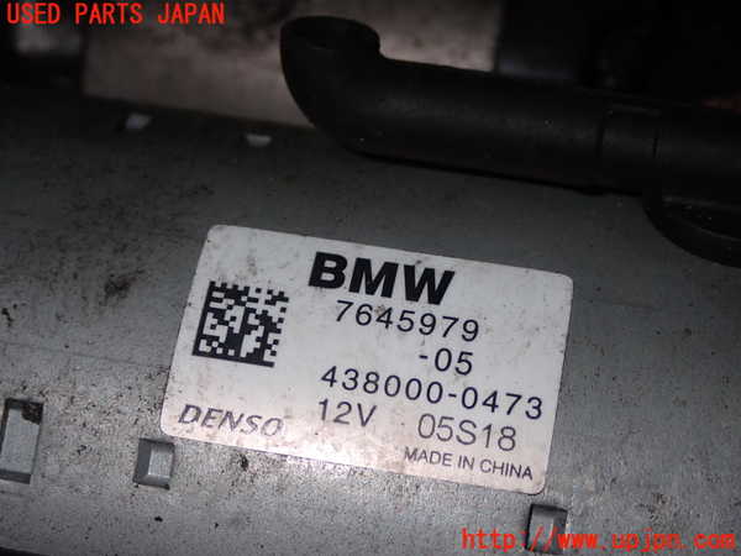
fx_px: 1520
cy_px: 278
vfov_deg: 20.7
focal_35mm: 71
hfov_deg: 27.4
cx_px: 370
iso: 200
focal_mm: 12.73
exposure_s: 1/60
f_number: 11
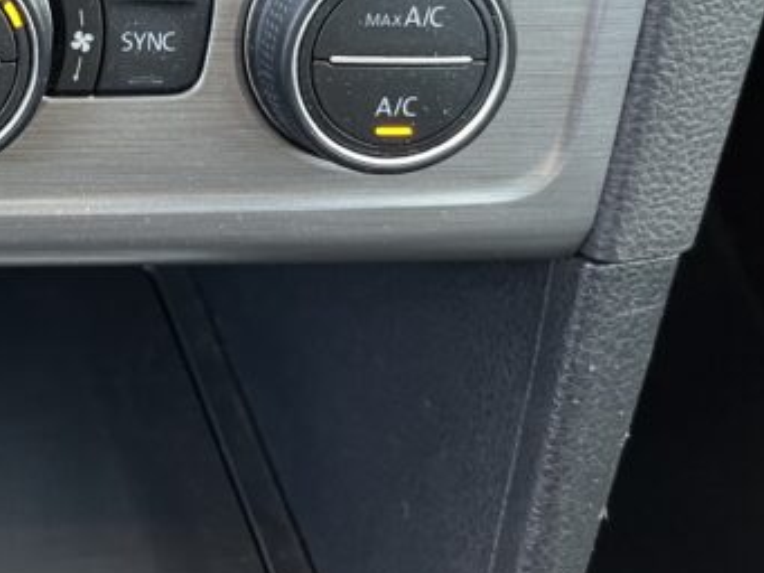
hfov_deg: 29.1
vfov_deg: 22.7
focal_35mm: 61
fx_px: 1347
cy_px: -49
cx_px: -47
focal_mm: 5.1
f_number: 1.6
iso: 200
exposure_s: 1/53
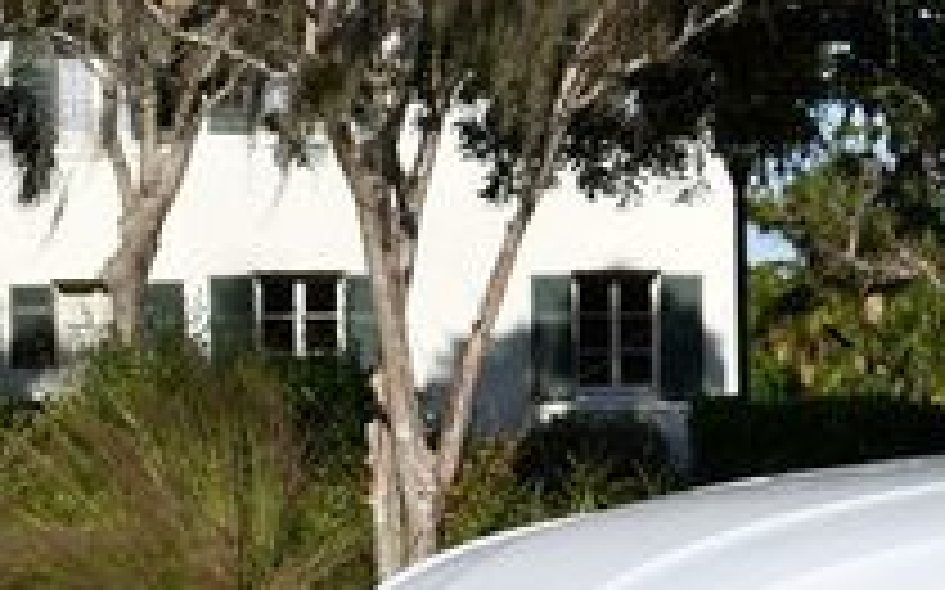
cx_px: 1436
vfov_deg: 8.1
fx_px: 4170
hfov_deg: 12.3
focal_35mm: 162
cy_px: 378
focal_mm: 26
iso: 100
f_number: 9
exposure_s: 1/400
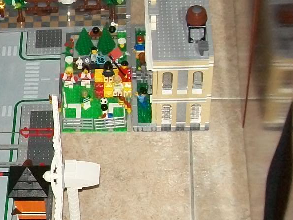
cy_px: 144
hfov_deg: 14.9
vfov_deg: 12.6
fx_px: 999
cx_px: -209
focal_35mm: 118
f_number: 2.7
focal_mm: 6.1
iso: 160
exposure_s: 1/60
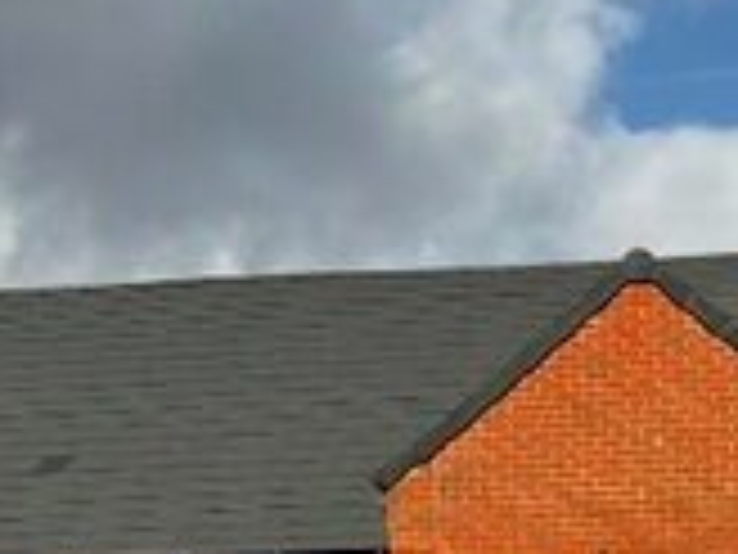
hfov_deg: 15.3
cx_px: 878
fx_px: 2644
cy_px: 854
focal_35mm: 124
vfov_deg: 11.4
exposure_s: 1/1984
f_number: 1.8
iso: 16
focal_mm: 3
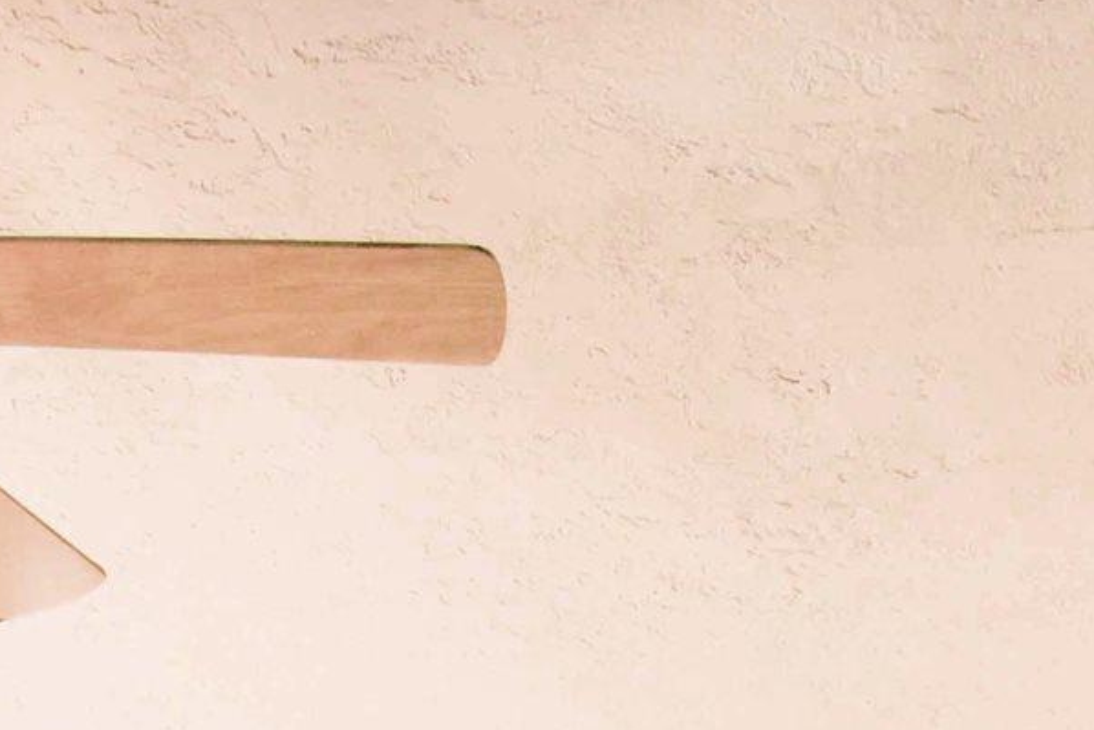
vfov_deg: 13.3
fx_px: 2340
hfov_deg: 26.1
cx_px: 774
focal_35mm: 77
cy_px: 1745
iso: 220
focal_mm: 10
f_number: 4.5
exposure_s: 1/60
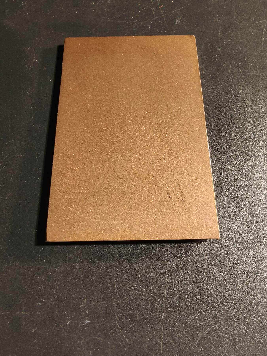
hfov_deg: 58.9
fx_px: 237
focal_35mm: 23
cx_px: 134
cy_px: 178
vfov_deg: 73.9
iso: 320
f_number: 2
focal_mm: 2.32
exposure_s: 1/81
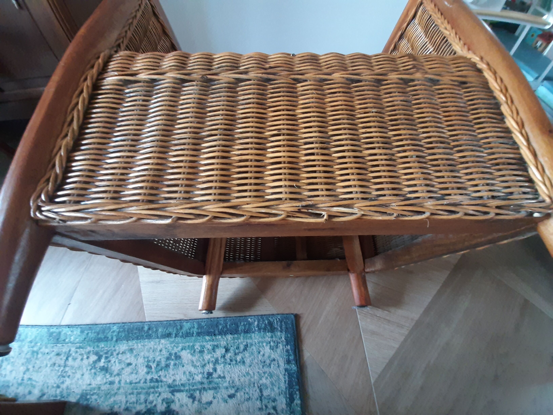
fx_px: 208
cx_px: 276
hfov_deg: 106.2
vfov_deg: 89.9
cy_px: 208
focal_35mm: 13
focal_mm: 1.42
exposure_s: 1/50
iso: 250
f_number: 2.2
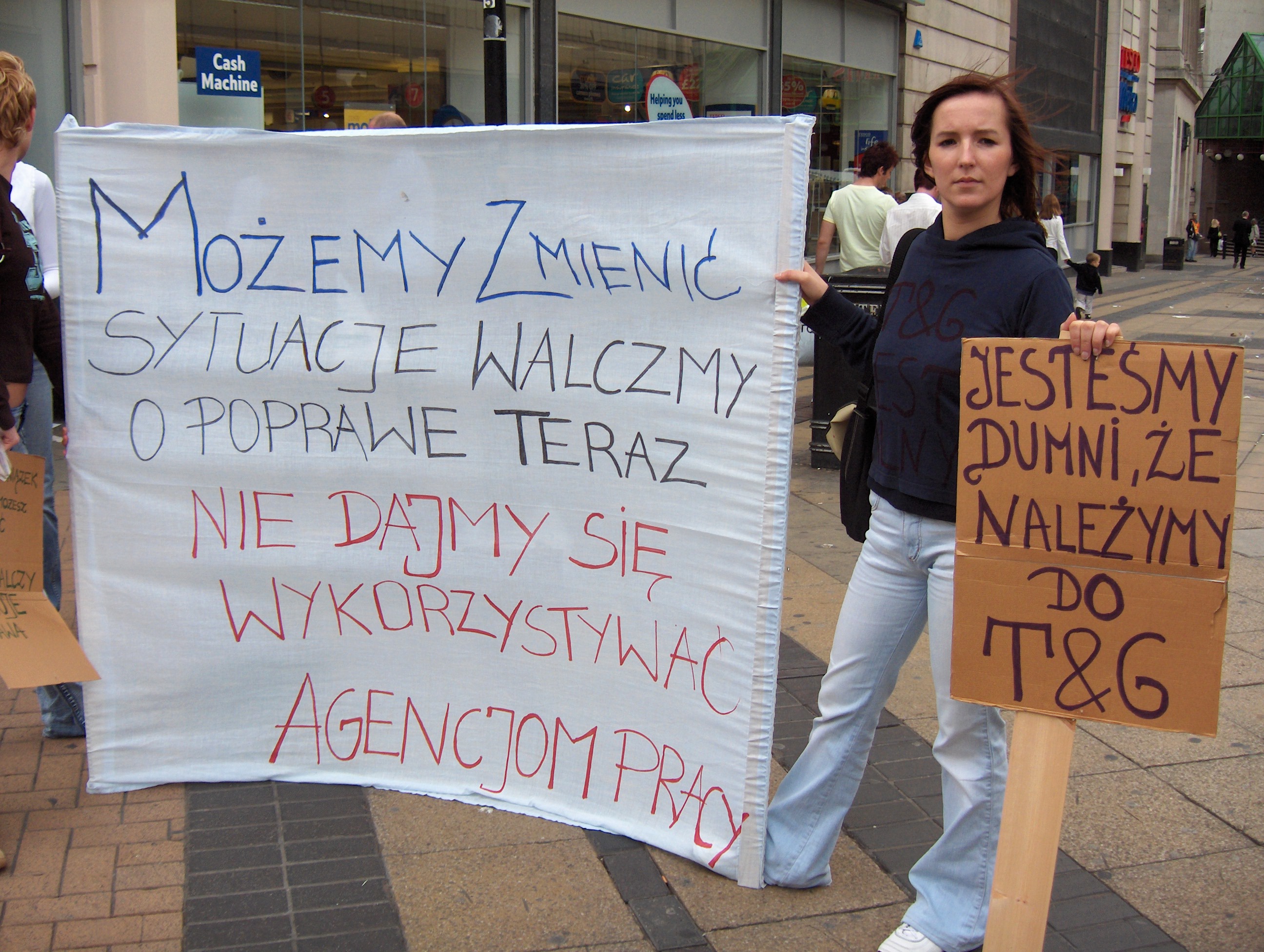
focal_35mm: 39
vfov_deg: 36.9
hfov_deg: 47.8
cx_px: 632
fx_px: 1426
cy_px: 476
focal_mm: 8
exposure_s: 1/302
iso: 100
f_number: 2.8
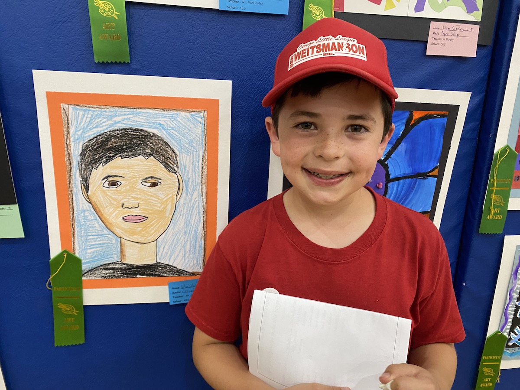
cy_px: 195
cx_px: 260
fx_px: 391
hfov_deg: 67.3
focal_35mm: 26
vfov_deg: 53.1
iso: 320
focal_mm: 4.25
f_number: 1.8
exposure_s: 1/60
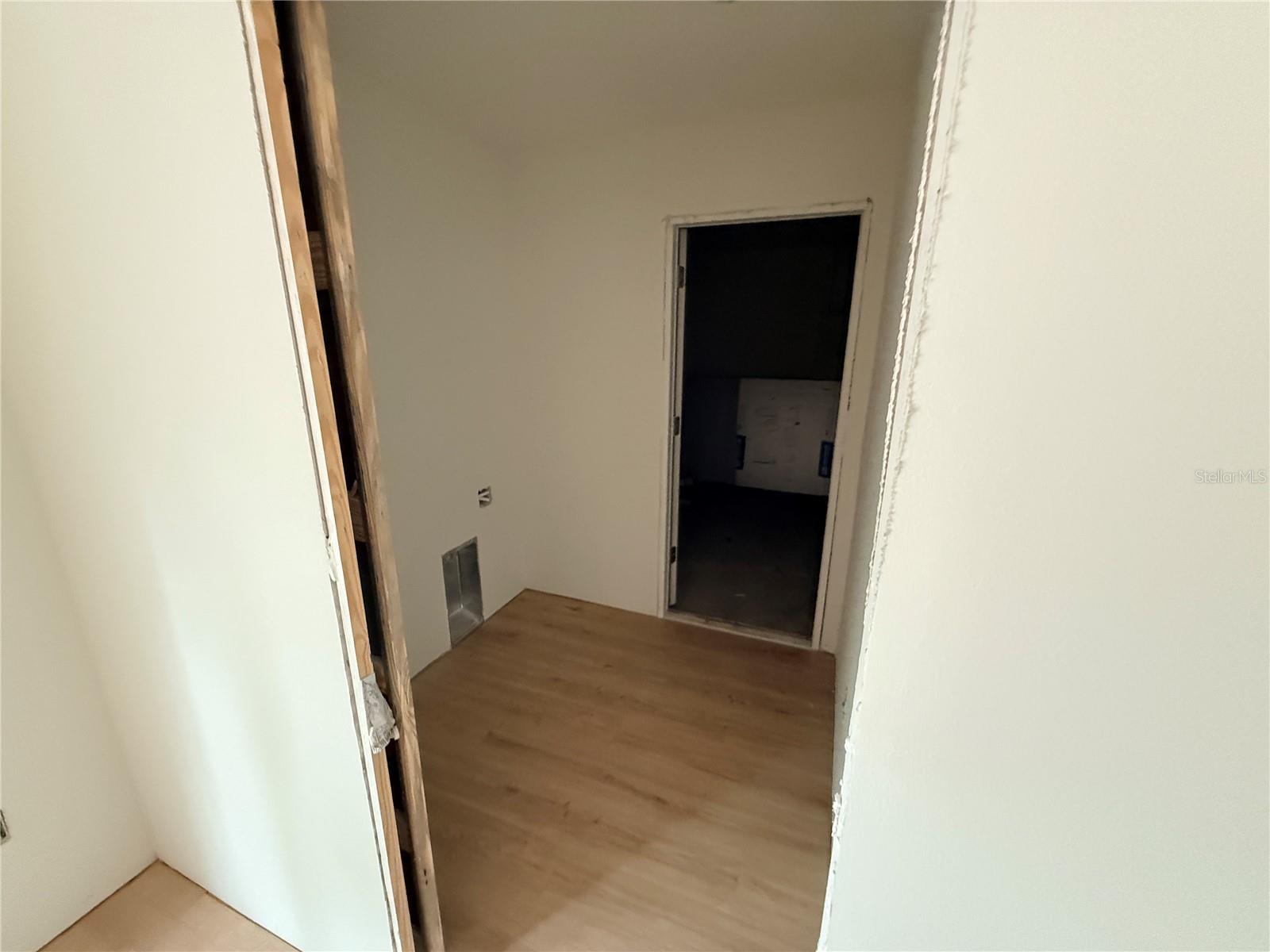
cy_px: 476
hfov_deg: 102.1
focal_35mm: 14
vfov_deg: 85.7
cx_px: 635
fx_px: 514
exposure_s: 1/60
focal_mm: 2.22
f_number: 2.2
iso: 800
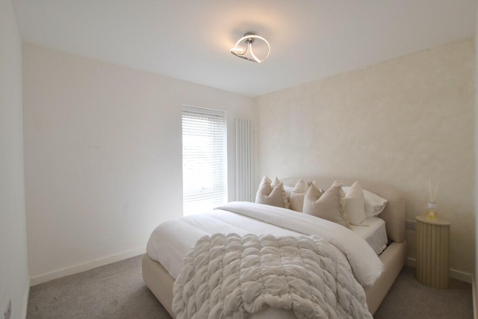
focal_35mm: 15
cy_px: 160
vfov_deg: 77.3
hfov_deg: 100.4
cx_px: 239
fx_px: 199
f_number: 5.6
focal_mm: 10
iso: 220
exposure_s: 1/60
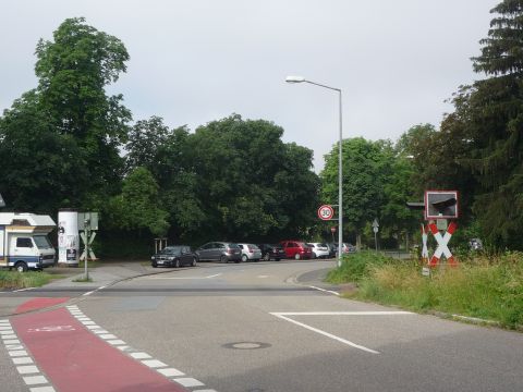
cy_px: 196
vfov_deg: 29.1
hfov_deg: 38.2
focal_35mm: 50
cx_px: 262
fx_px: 755
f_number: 5
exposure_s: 1/400
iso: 100
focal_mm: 6.3
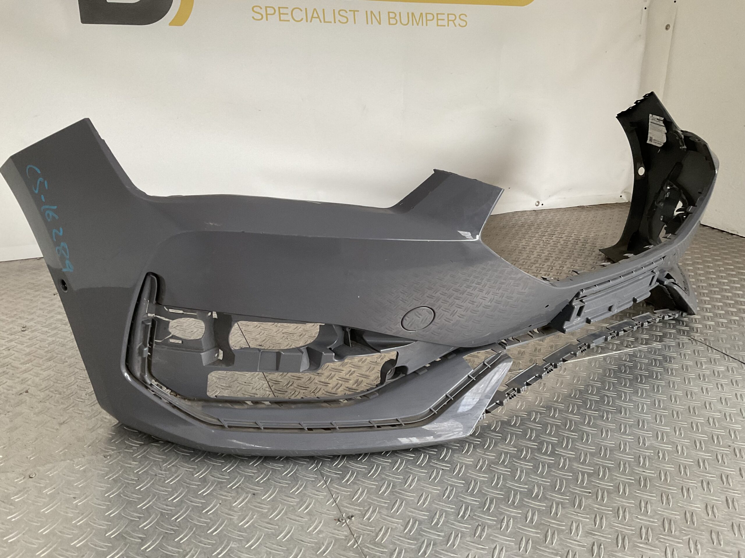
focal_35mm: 29
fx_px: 624
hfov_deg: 61.7
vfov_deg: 48.2
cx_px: 372
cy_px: 279
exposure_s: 1/60
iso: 100
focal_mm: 3
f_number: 1.8
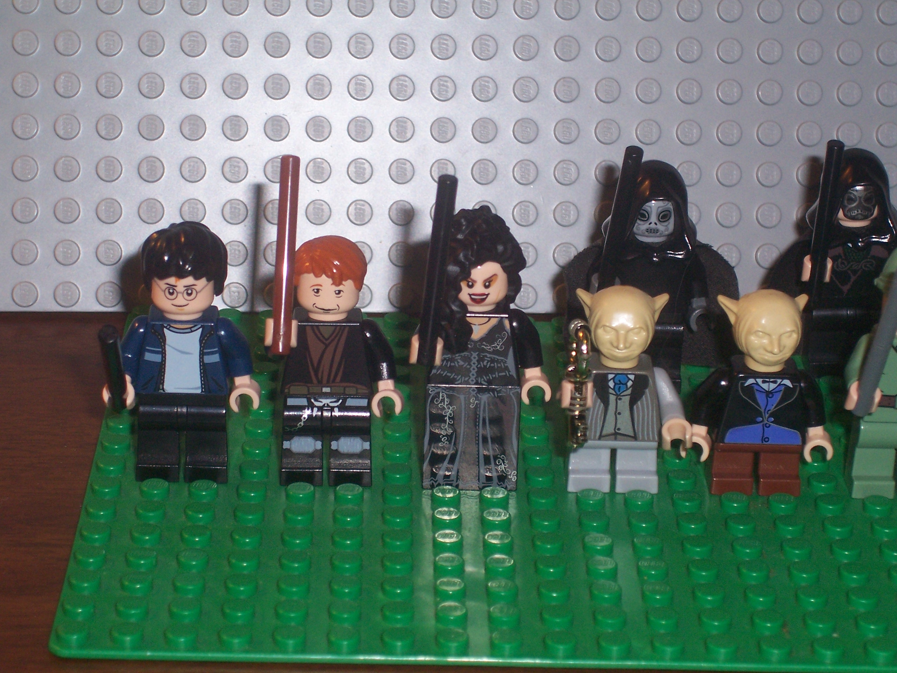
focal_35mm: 102
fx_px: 2643
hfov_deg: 19.3
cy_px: 336
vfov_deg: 14.5
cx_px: 448
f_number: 4.6
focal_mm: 16.8
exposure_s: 1/90
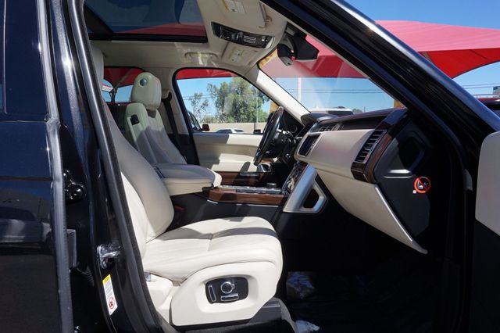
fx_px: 333
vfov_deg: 53.1
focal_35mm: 24
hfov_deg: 73.8
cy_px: 166
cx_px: 250
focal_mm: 16
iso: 100
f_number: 11
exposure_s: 1/125
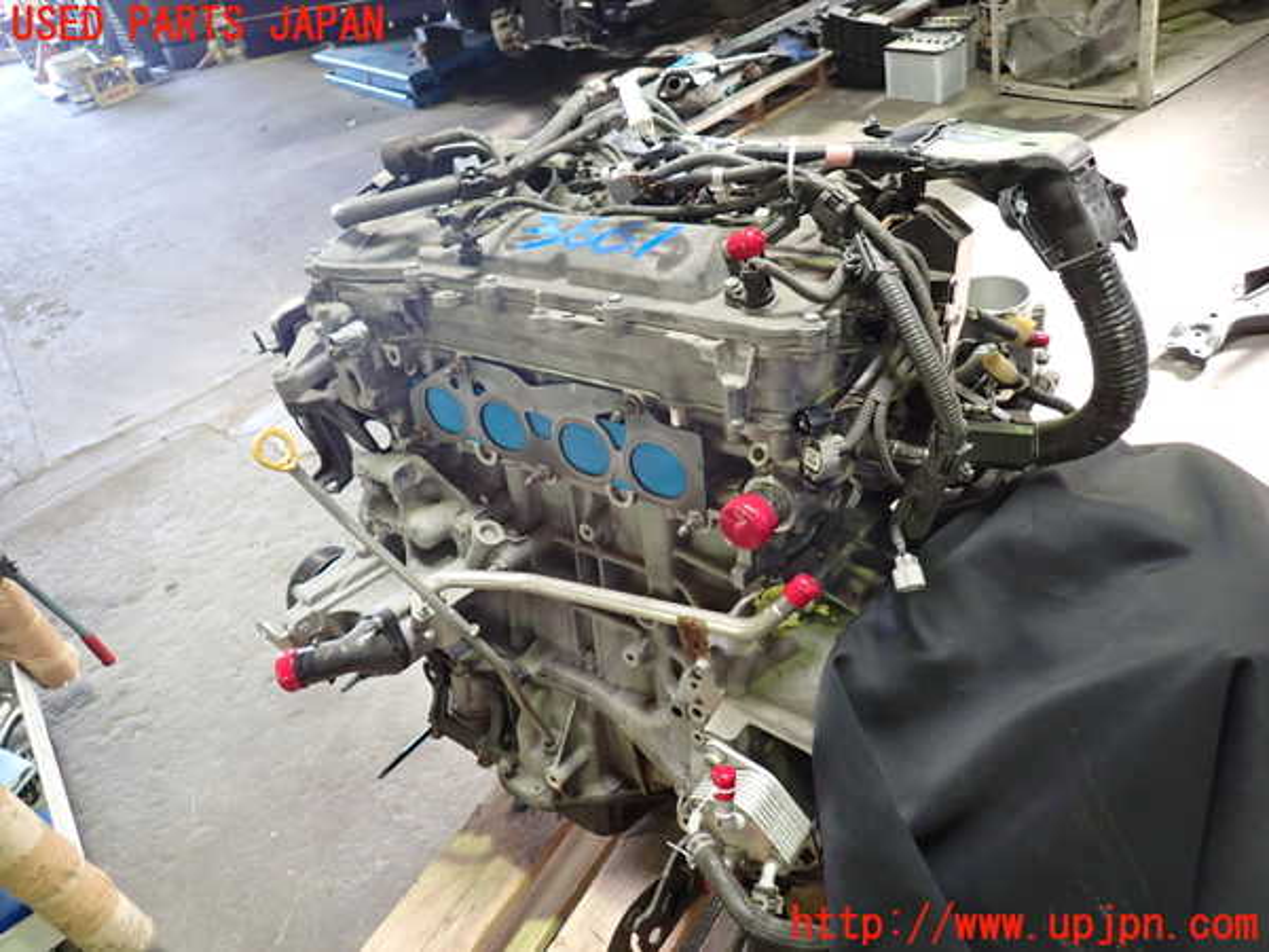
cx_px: 634
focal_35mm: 25
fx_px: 916
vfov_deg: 54.9
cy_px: 476
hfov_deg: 69.4
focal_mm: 4.5
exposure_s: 1/30
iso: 320
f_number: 2
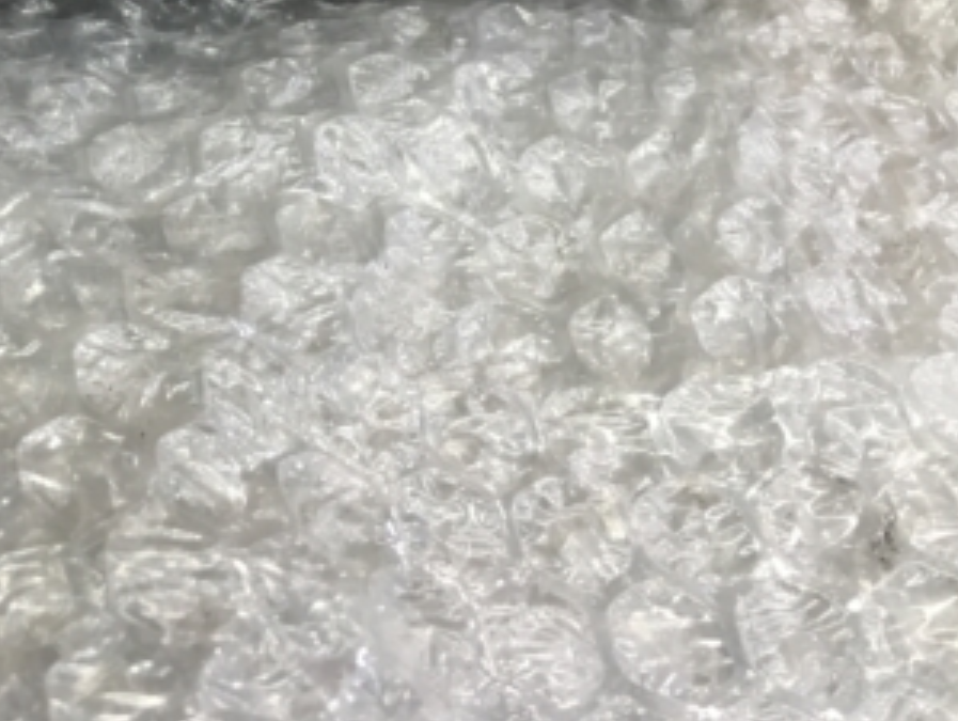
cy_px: 22
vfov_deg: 22.9
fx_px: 1718
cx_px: 70
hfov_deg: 29.7
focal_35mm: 62
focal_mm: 4.15
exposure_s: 1/30
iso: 64
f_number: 2.2
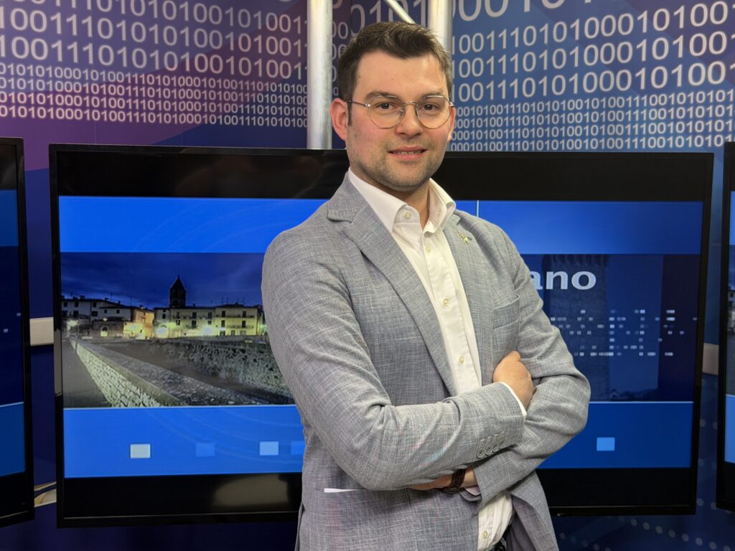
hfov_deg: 39.7
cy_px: 276
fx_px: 1019
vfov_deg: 30.3
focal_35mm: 48
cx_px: 368
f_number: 1.78
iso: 50
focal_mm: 6.76
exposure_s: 1/100
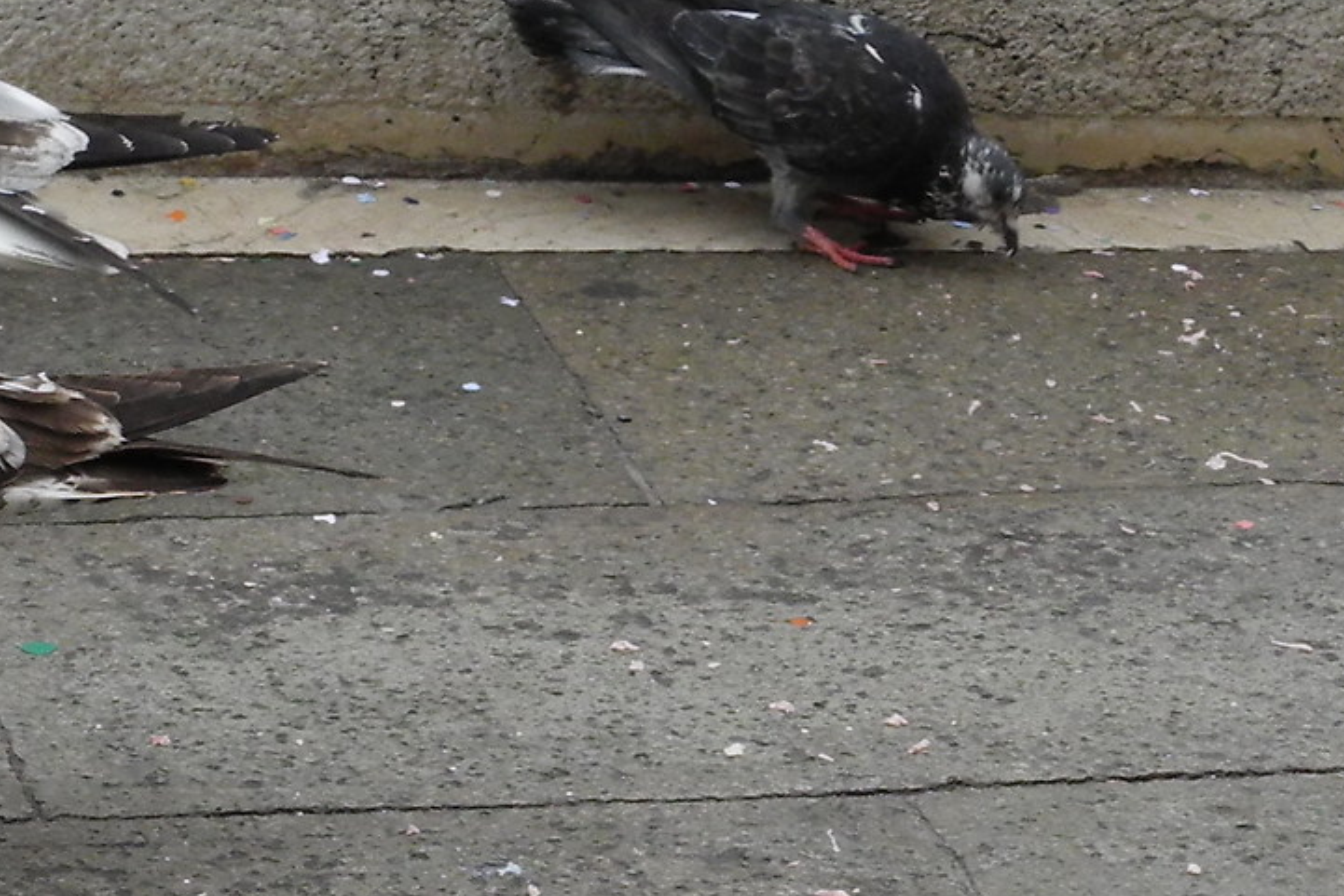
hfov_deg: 11.9
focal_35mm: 173
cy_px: 568
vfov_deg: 7.9
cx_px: 470
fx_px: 6460
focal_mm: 10.7
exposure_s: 1/250
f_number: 3.5
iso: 338
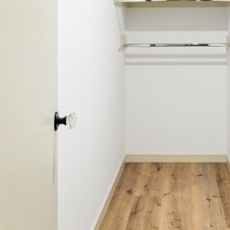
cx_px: 183
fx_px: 398
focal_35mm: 53
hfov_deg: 31.4
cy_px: 32
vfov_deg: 31.0
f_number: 10
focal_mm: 22
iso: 64
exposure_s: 4
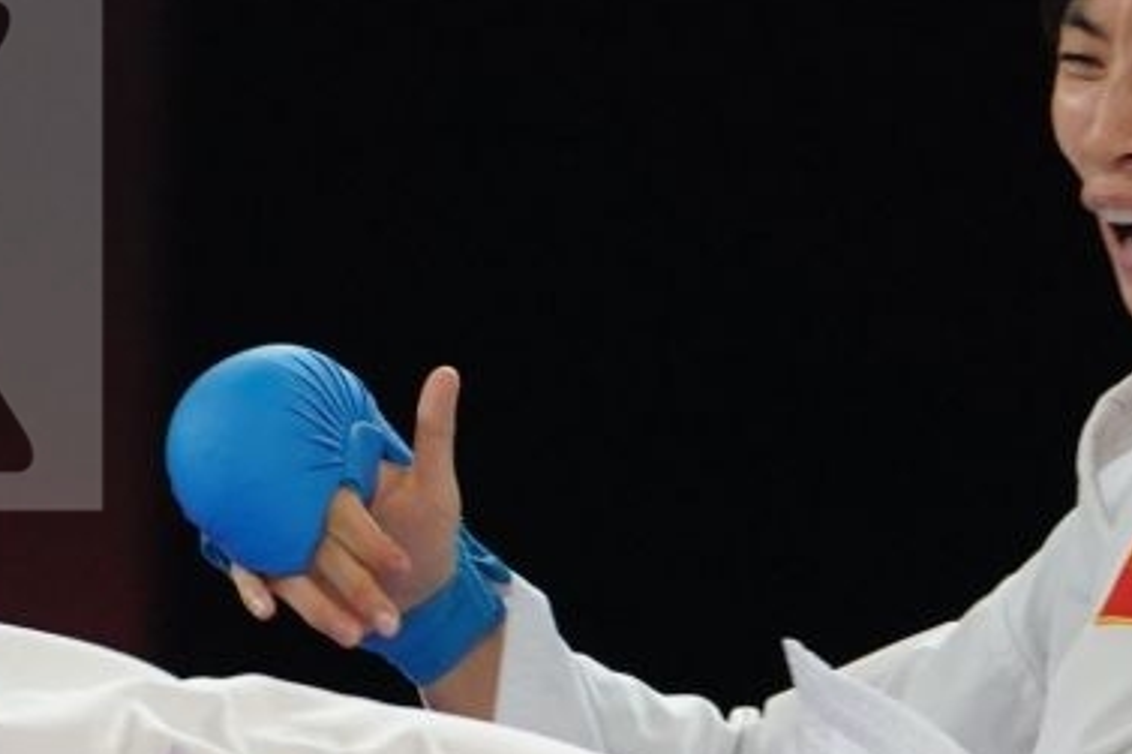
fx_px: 30046
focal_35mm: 956
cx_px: -177
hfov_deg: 2.2
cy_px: 1301
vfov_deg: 1.4
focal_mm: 200
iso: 1600
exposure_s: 1/1000
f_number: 2.8
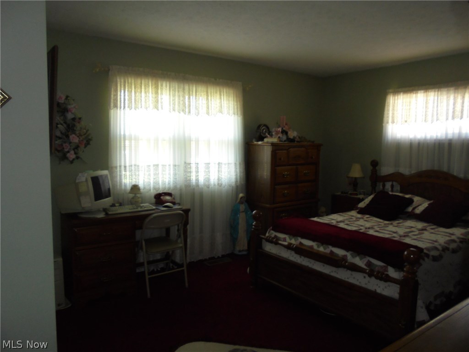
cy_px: 176
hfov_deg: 67.3
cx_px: 234
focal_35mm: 26
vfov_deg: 53.1
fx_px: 352
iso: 200
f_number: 3.5
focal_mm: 4.6
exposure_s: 1/30
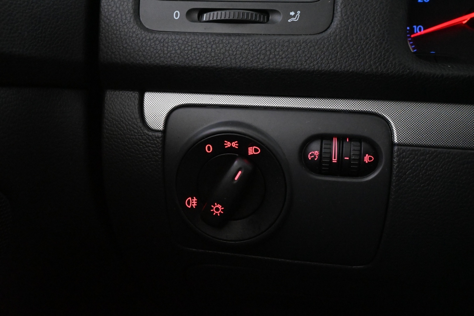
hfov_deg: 60.7
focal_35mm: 31
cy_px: 158
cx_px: 237
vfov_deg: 42.6
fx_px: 405
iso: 10000
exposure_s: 1/30
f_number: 7.1
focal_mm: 20.5
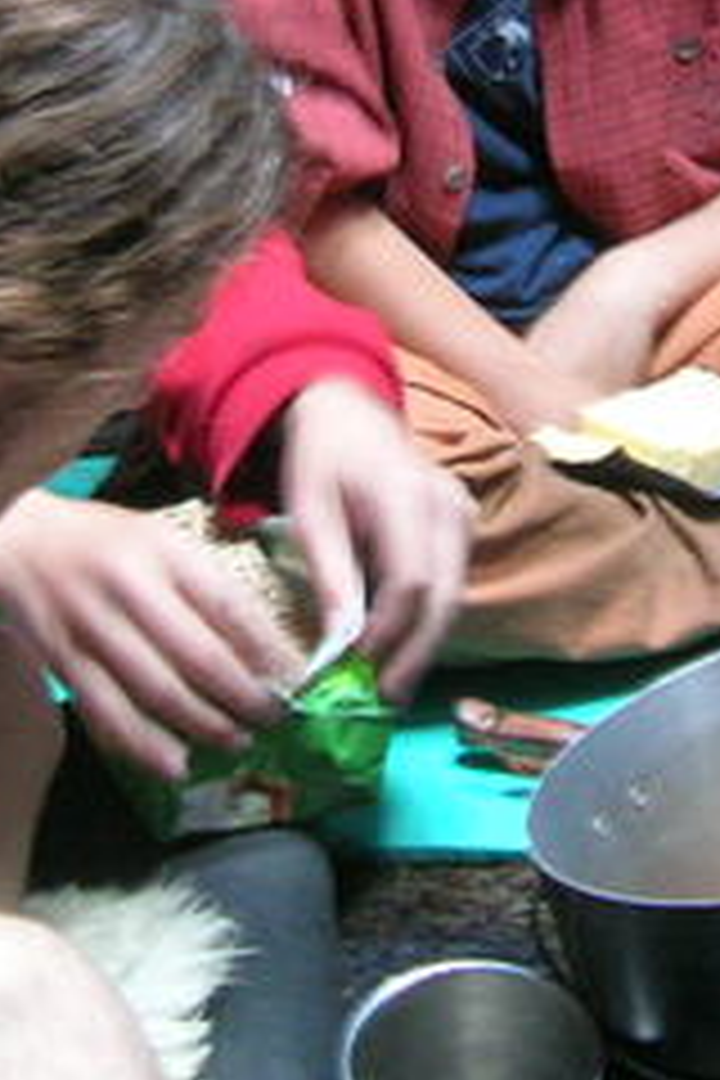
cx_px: 432
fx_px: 2730
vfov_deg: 22.0
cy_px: 162
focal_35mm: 91
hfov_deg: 15.0
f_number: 2.8
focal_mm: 5.4
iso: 200
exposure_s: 1/3.4
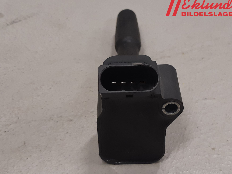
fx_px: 181
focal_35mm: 27
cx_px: 117
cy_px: 86
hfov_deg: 65.3
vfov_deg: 51.4
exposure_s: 1/50
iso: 100
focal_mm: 3.93
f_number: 1.7
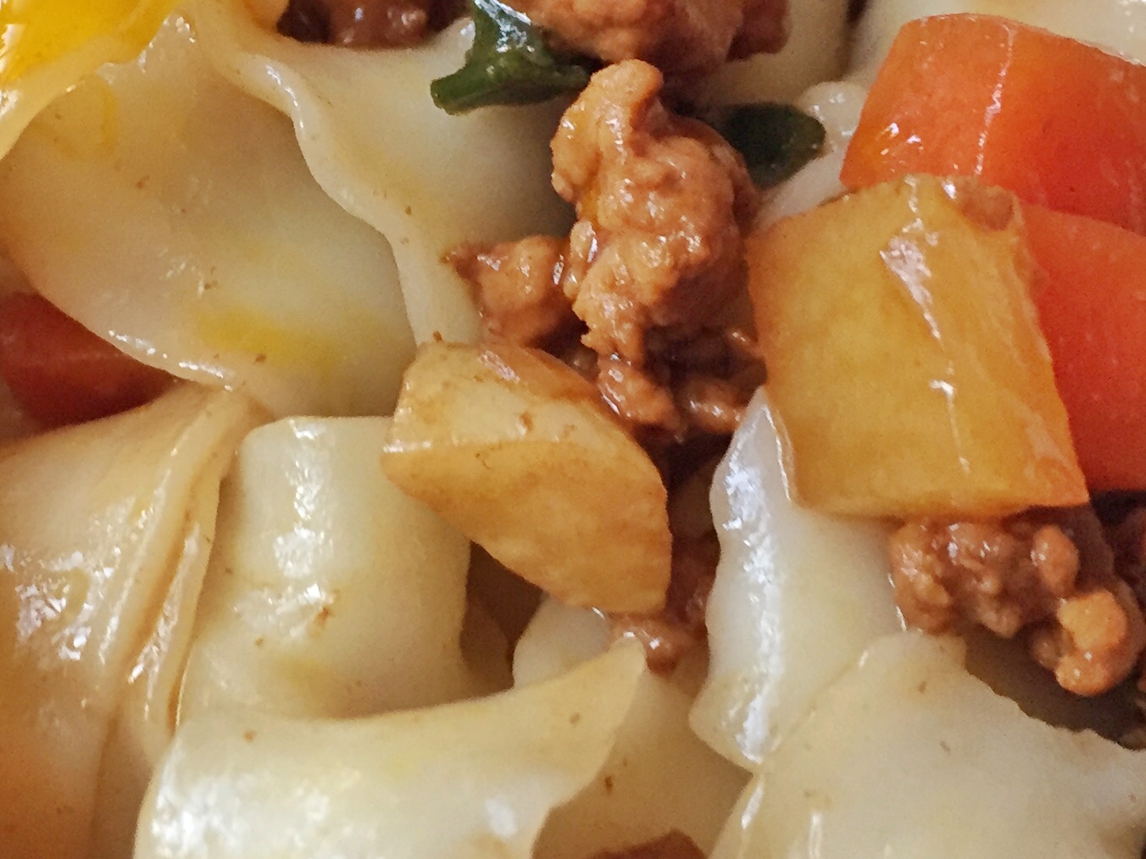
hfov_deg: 27.5
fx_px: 2317
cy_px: 283
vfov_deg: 20.9
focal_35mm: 70
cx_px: 325
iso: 200
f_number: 2.2
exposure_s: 1/33
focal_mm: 4.15
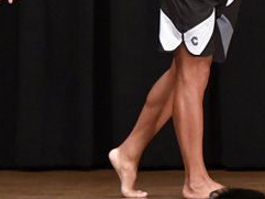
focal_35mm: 624
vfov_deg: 2.4
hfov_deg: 3.2
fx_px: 4779
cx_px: 403
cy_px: -53
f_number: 5.6
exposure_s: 1/400
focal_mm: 135
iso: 6400
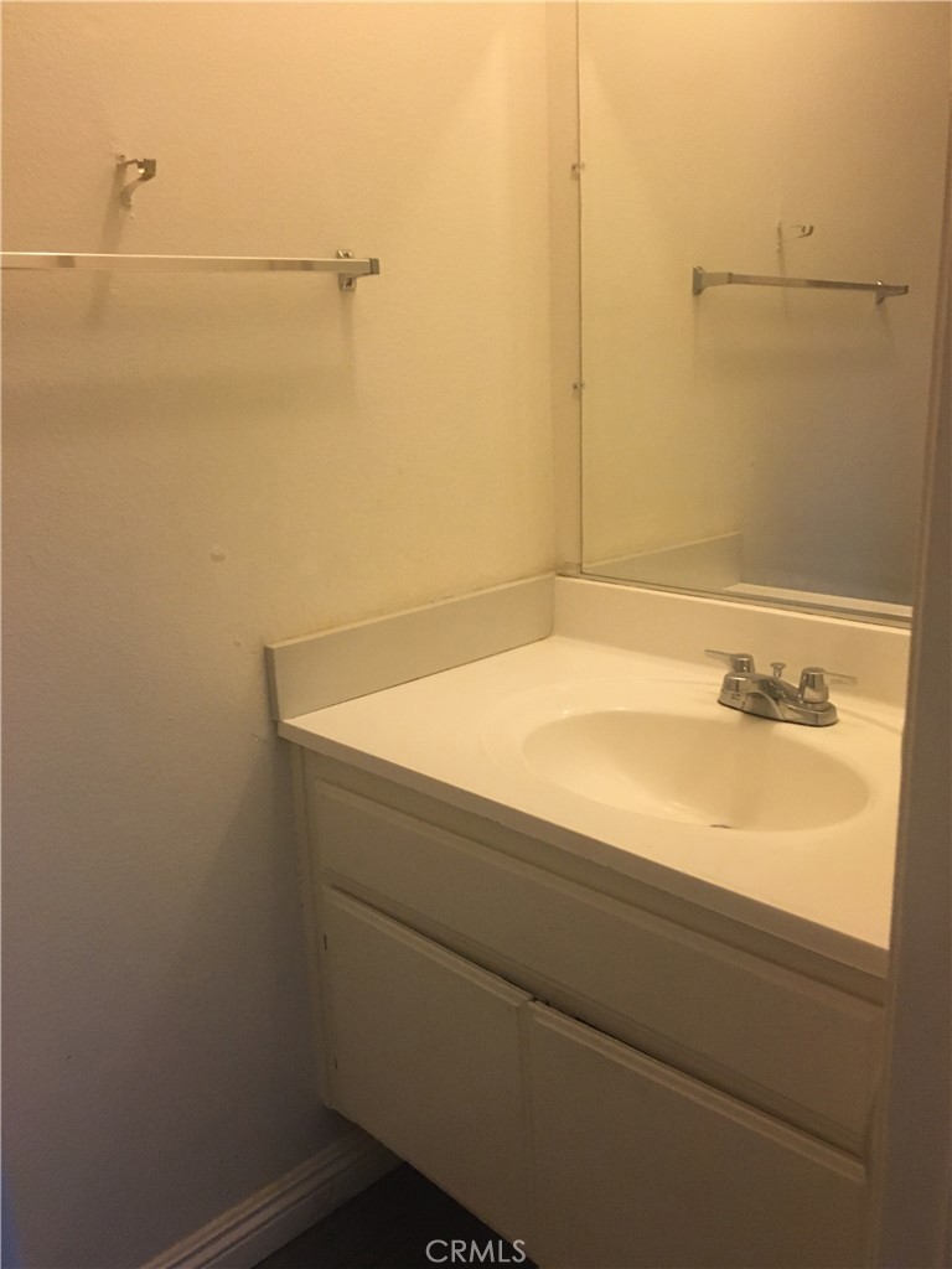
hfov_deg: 48.2
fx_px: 1063
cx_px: 476
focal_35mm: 29
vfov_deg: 61.7
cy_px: 634
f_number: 2.2
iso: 200
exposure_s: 1/30
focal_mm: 4.15
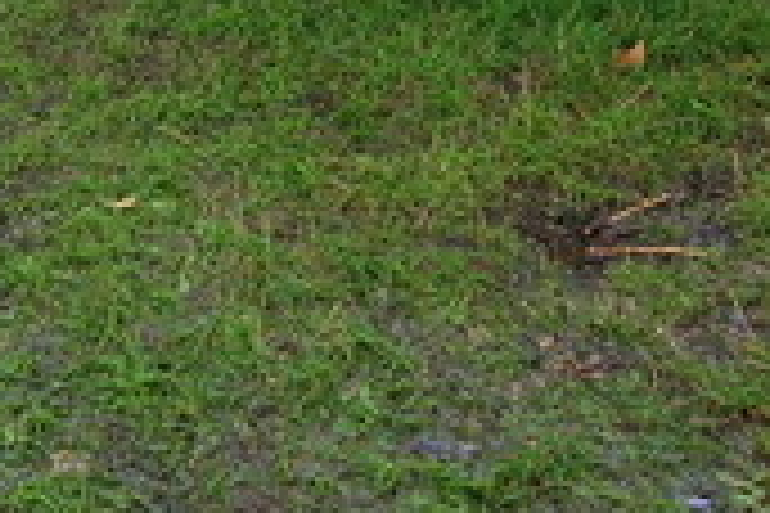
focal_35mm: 98
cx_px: -18
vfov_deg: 12.8
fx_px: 2096
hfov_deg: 20.1
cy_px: -369
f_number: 3.2
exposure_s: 1/100
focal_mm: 10.4
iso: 125
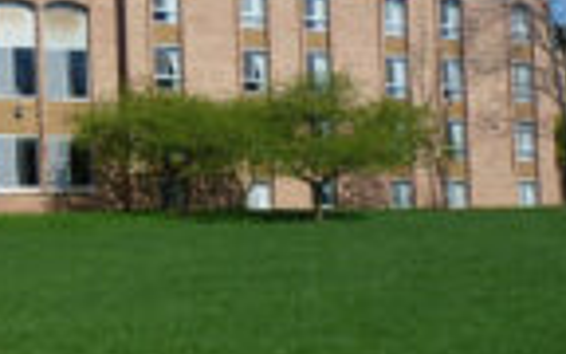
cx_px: 39
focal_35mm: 109
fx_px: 1681
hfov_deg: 18.7
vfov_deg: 12.0
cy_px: 220
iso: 80
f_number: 5
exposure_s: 1/500
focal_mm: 6.1
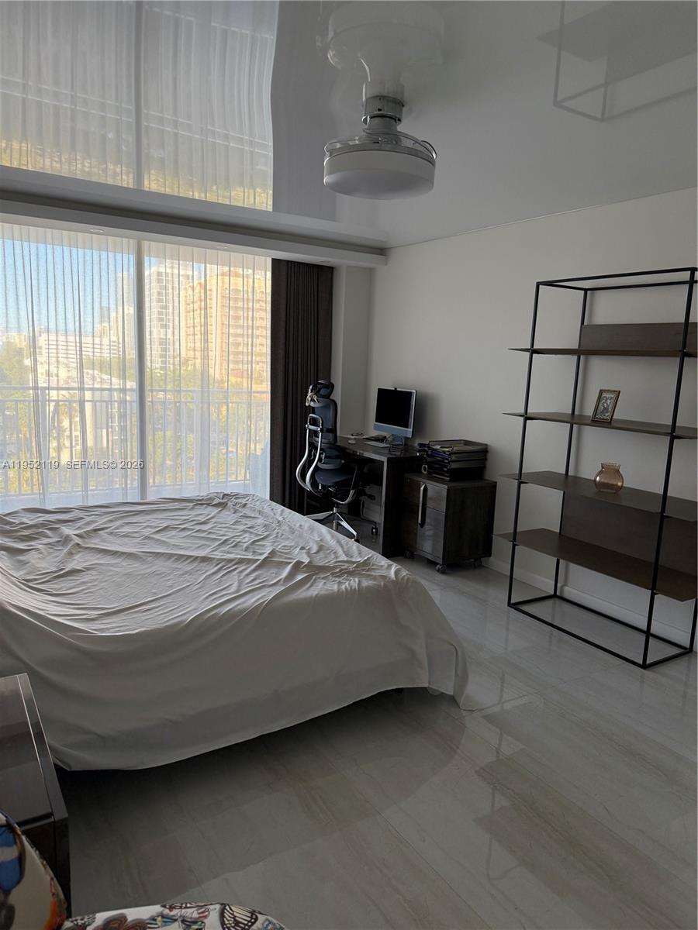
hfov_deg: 56.8
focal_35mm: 24
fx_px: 645
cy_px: 465
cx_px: 349
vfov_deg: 71.6
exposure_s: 1/243
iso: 160
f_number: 1.78
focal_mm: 6.76
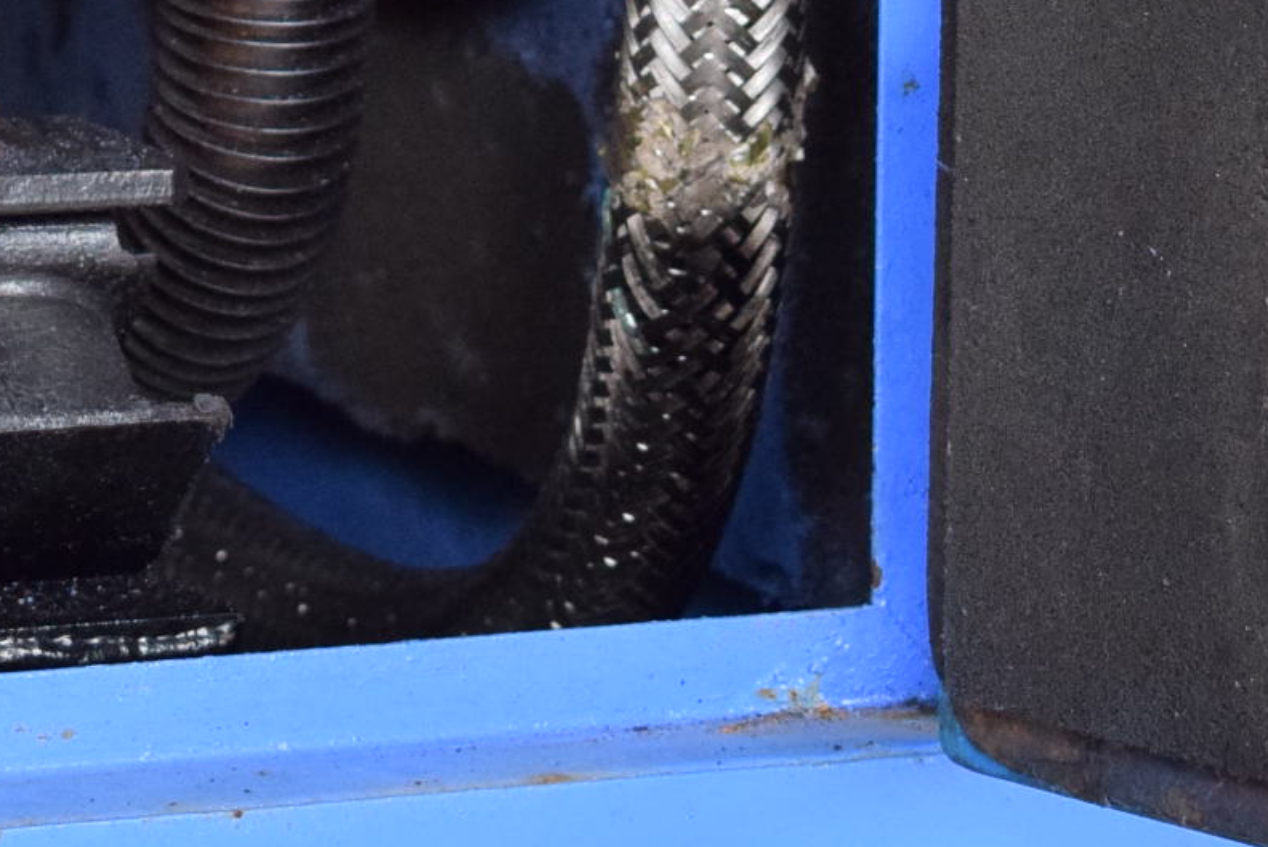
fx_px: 13600
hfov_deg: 5.3
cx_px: -468
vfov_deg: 3.5
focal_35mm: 386
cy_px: -525
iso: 1250
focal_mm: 68
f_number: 6.3
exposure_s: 1/400
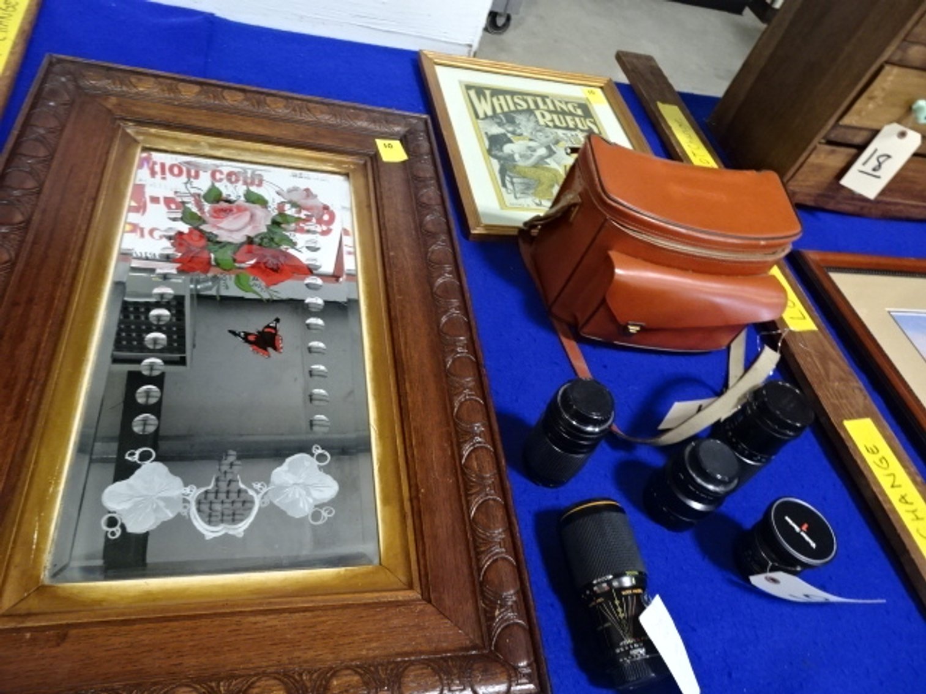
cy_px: 347
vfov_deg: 56.8
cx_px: 463
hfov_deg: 71.6
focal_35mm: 24
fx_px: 642
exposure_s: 1/30
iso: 640
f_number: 3.5
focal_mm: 4.1
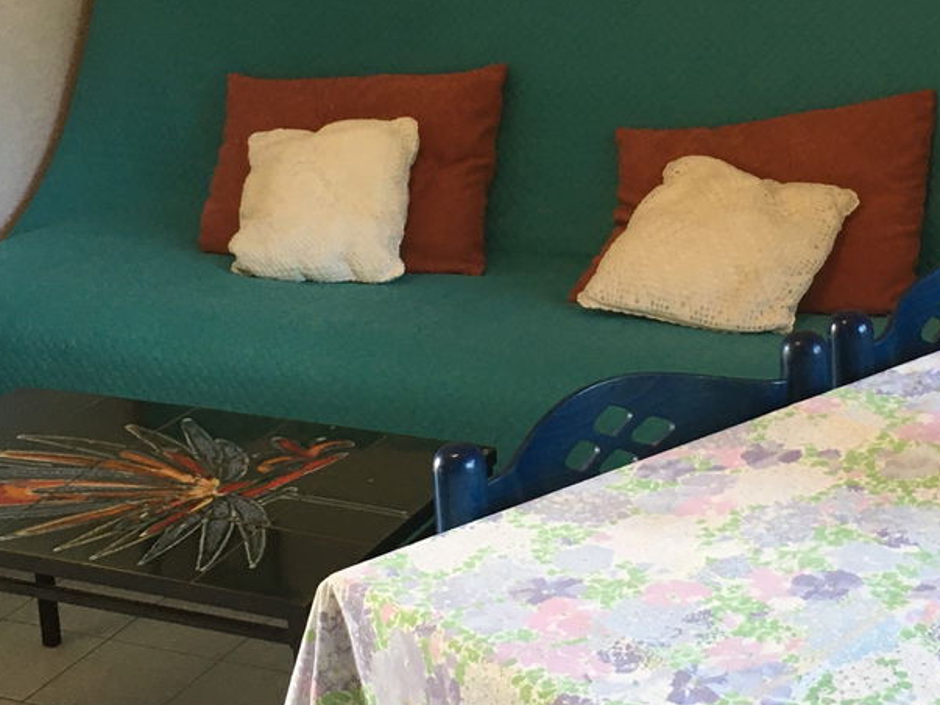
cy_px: 176
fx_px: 2091
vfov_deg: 19.0
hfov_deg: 25.3
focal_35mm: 77
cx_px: 588
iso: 50
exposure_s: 1/33
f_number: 2.2
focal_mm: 4.15
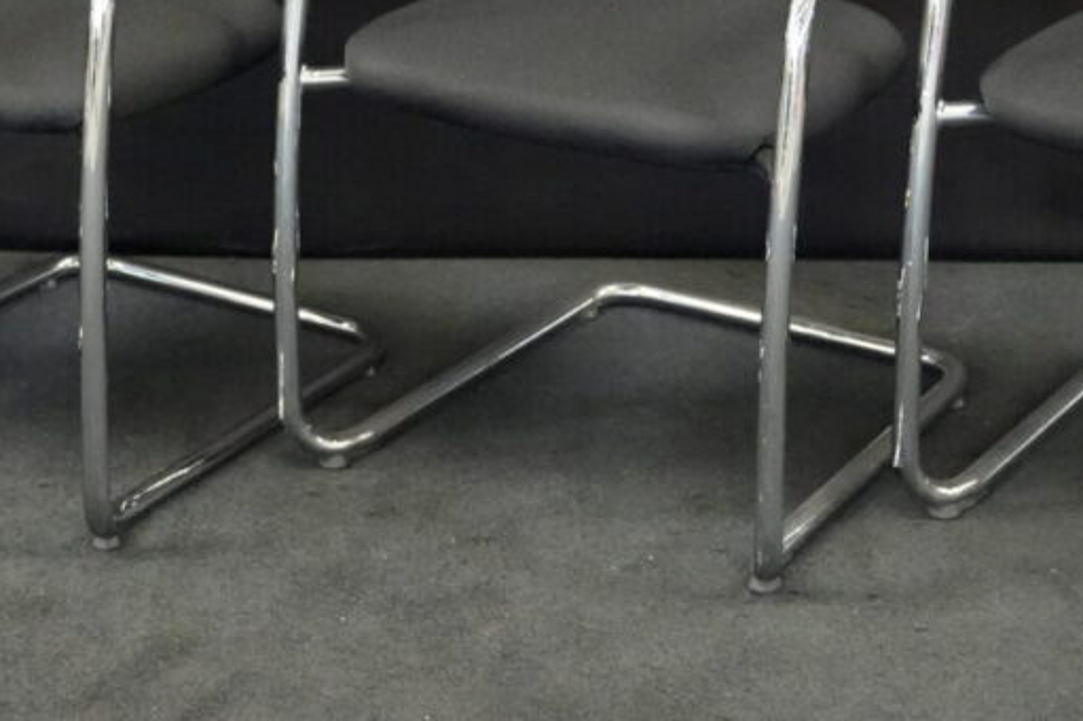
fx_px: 2977
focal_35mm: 99
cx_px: 404
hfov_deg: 20.6
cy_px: 11
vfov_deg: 13.6
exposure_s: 1/125
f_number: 4
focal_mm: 33
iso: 12800
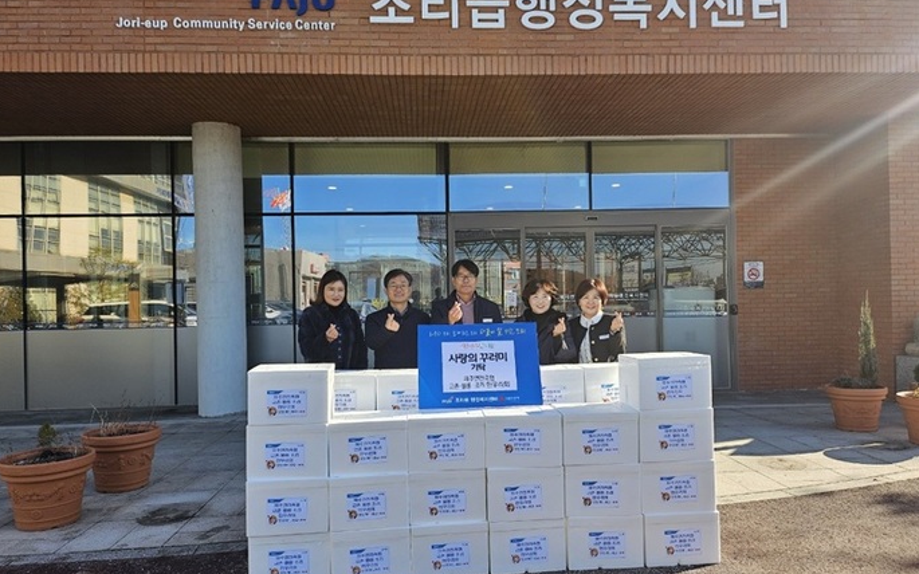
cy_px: 292
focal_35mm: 26
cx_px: 460
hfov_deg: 70.4
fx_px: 651
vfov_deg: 47.6
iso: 50
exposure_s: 1/1202
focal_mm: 5
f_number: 1.8
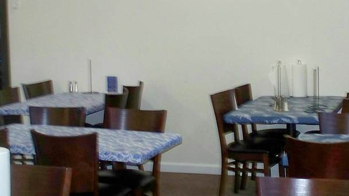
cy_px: 89
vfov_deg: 14.7
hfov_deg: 25.7
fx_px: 759
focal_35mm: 82
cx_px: 239
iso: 200
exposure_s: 1/40
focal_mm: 7.54
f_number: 2.8
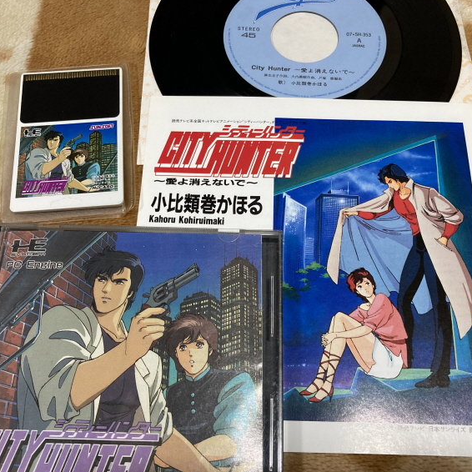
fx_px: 540
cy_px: 241
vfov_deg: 47.2
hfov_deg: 47.2
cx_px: 250
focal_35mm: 35
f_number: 1.8
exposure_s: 1/50
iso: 80
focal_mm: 3.99
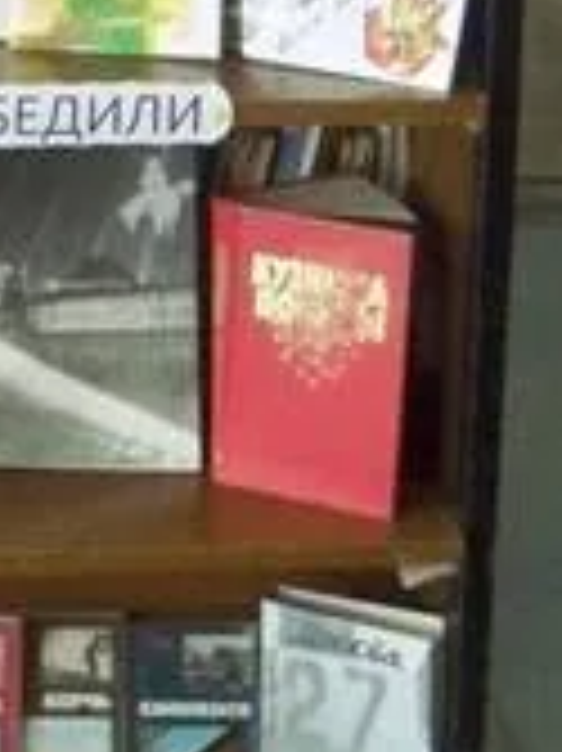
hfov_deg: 11.4
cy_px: -324
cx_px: -220
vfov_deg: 14.7
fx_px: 2731
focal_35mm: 126
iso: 800
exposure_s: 1/60
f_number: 3.1
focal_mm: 6.3
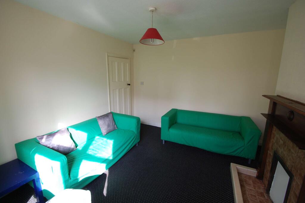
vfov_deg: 77.2
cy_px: 102
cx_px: 152
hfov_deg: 100.4
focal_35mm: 15
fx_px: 127
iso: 400
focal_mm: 10
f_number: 5.6
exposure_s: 1/125
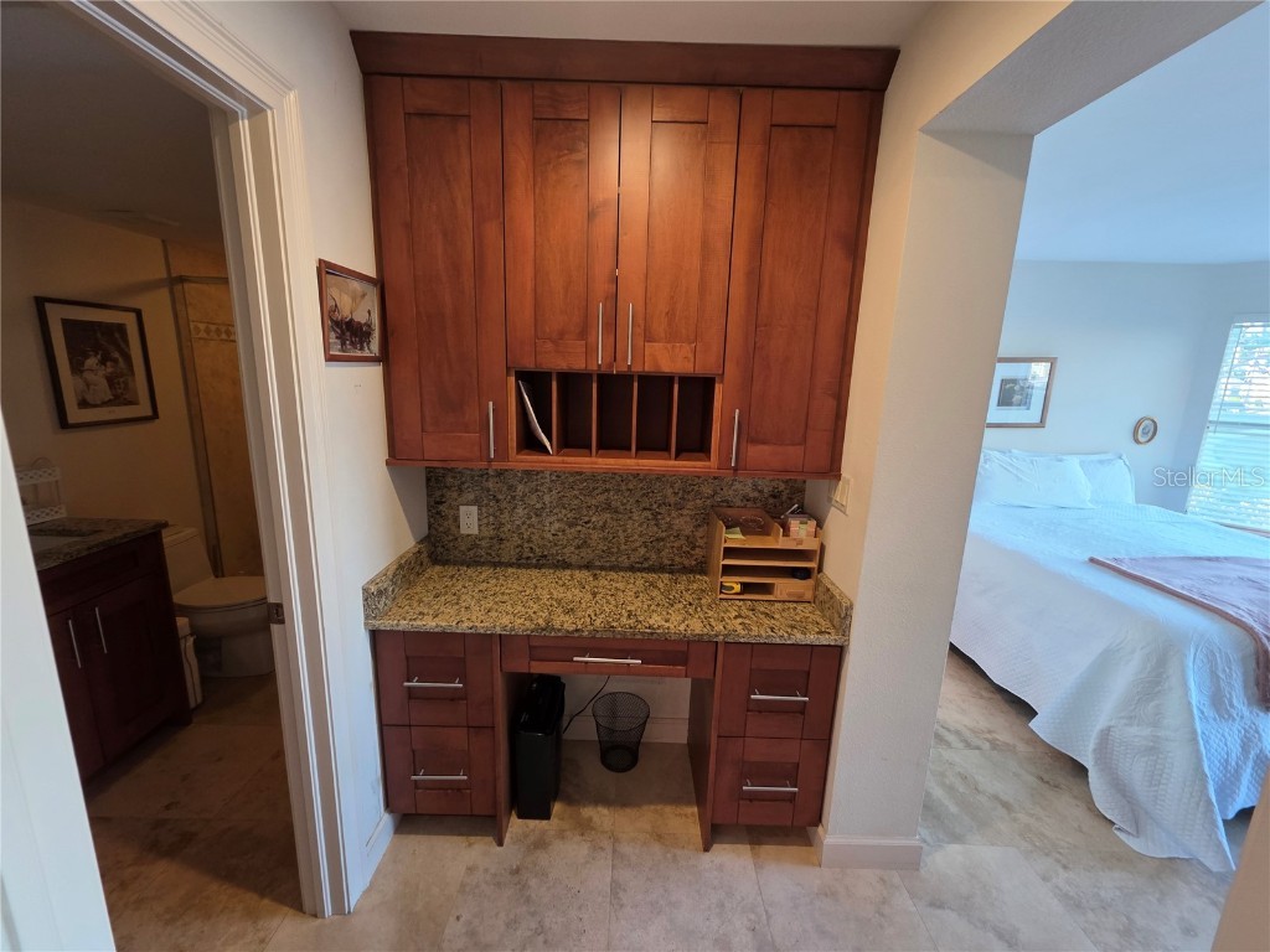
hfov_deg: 106.2
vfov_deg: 89.9
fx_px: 477
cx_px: 635
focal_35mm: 13
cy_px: 476
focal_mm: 2.2
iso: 160
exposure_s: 1/60
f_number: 1.9
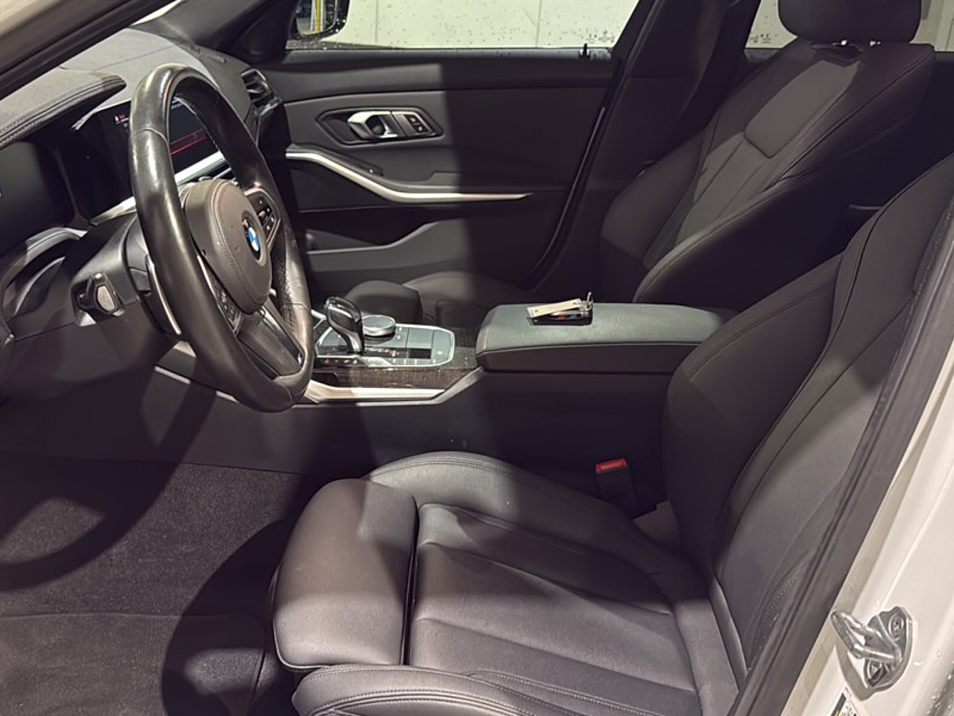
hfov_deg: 59.6
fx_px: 827
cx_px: 398
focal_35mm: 30
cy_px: 292
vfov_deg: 46.6
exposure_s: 1/40
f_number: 1.78
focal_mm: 6.76
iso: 640
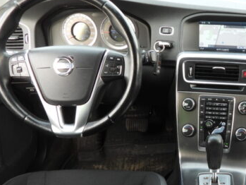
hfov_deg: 37.0
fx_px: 348
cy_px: 140
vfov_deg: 29.2
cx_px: 209
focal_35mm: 49
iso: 100
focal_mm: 4.3
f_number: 2.8
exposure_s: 1/40
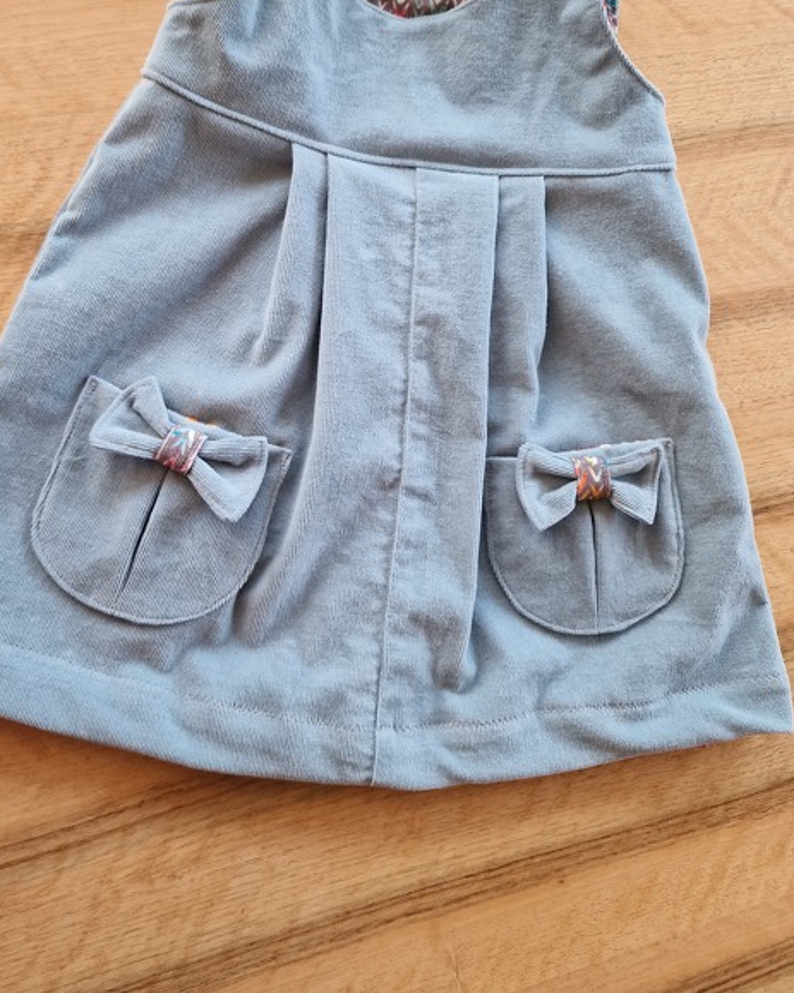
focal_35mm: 31
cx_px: 316
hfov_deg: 46.8
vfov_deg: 56.4
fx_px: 911
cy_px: 367
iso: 160
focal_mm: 6.4
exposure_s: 1/50
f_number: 1.8
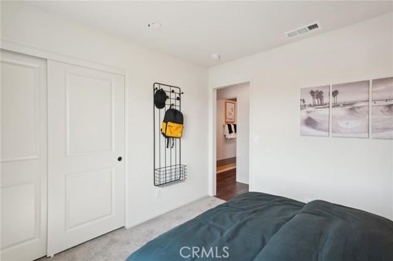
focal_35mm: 16
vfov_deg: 73.7
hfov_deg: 96.8
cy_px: 130
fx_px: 175
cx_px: 196
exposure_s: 1/45
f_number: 8
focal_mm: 16
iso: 400
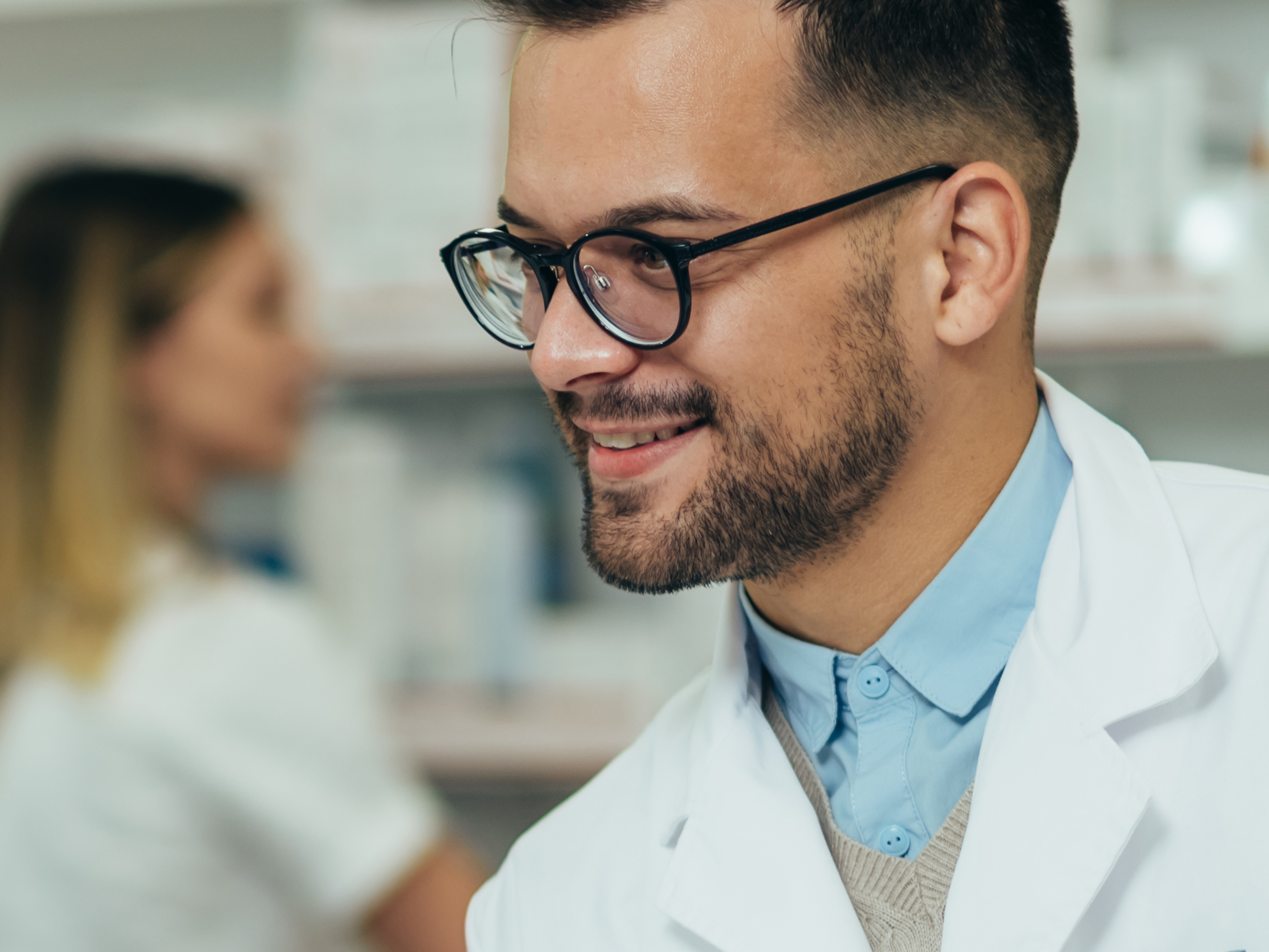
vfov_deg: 5.8
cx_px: 137
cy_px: 985
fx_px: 9349
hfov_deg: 7.7
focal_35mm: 255
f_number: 1.8
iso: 250
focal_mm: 85
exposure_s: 1/320
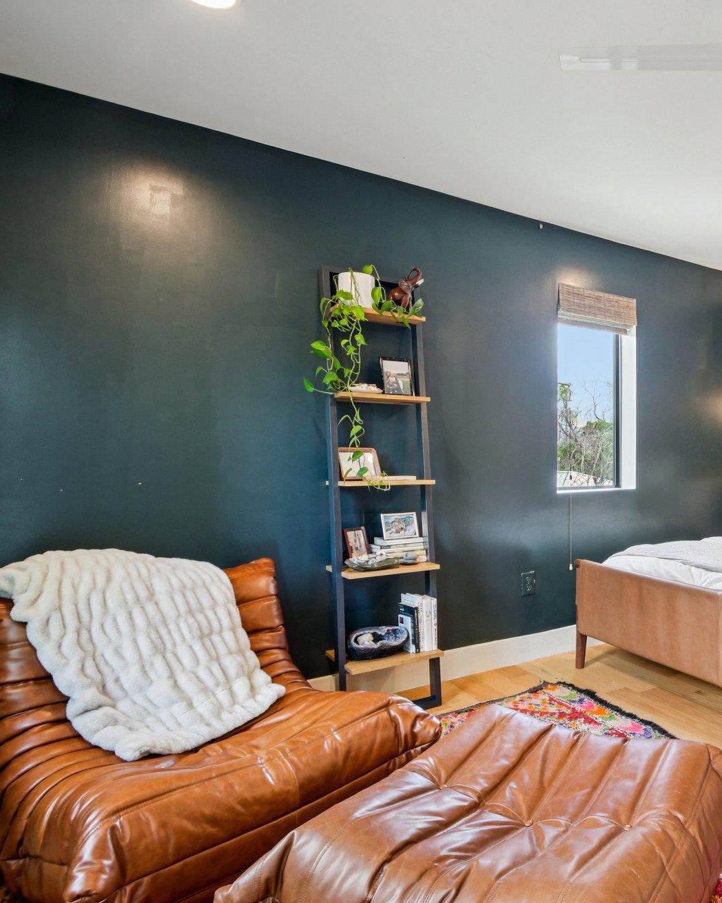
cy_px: 435
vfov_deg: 75.0
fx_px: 588
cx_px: 608
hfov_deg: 57.0
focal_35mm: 22
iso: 400
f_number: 8
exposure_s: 1/3.33
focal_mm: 10
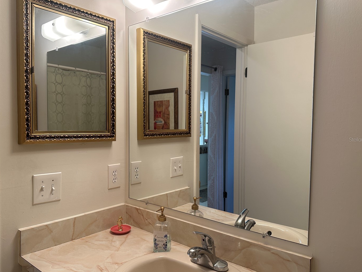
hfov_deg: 63.3
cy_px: 139
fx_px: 293
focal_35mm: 28
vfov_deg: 49.8
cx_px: 163
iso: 100
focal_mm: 6.86
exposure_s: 1/120
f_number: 1.78
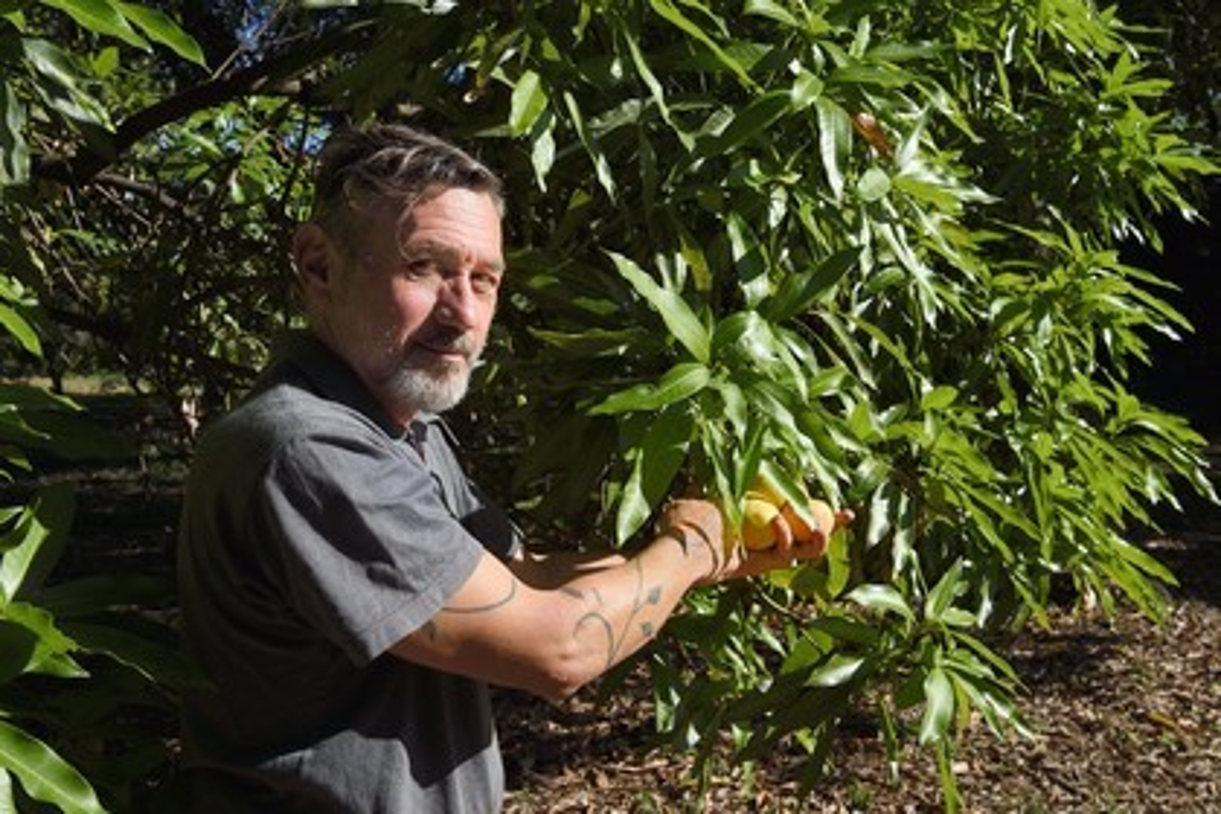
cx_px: 610
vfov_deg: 38.9
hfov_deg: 55.8
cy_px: 407
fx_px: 1153
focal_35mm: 34
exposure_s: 1/400
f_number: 13
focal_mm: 34
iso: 400
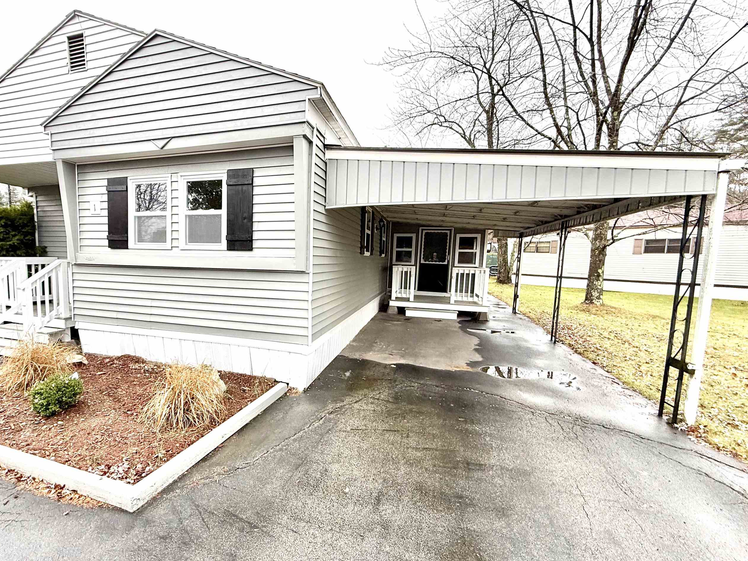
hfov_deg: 90.0
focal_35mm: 17
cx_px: 303
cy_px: 292
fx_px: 367
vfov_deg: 74.7
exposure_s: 1/99
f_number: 2.2
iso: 80
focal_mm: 2.22
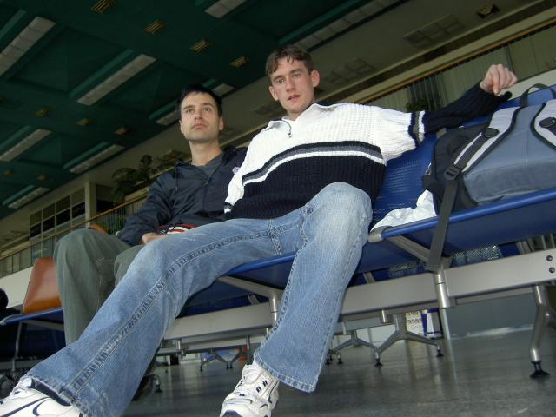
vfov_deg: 41.8
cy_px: 208
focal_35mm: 34
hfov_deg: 54.0
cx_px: 278
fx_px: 546
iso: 50
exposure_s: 1/60
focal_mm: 5.6
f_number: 2.8
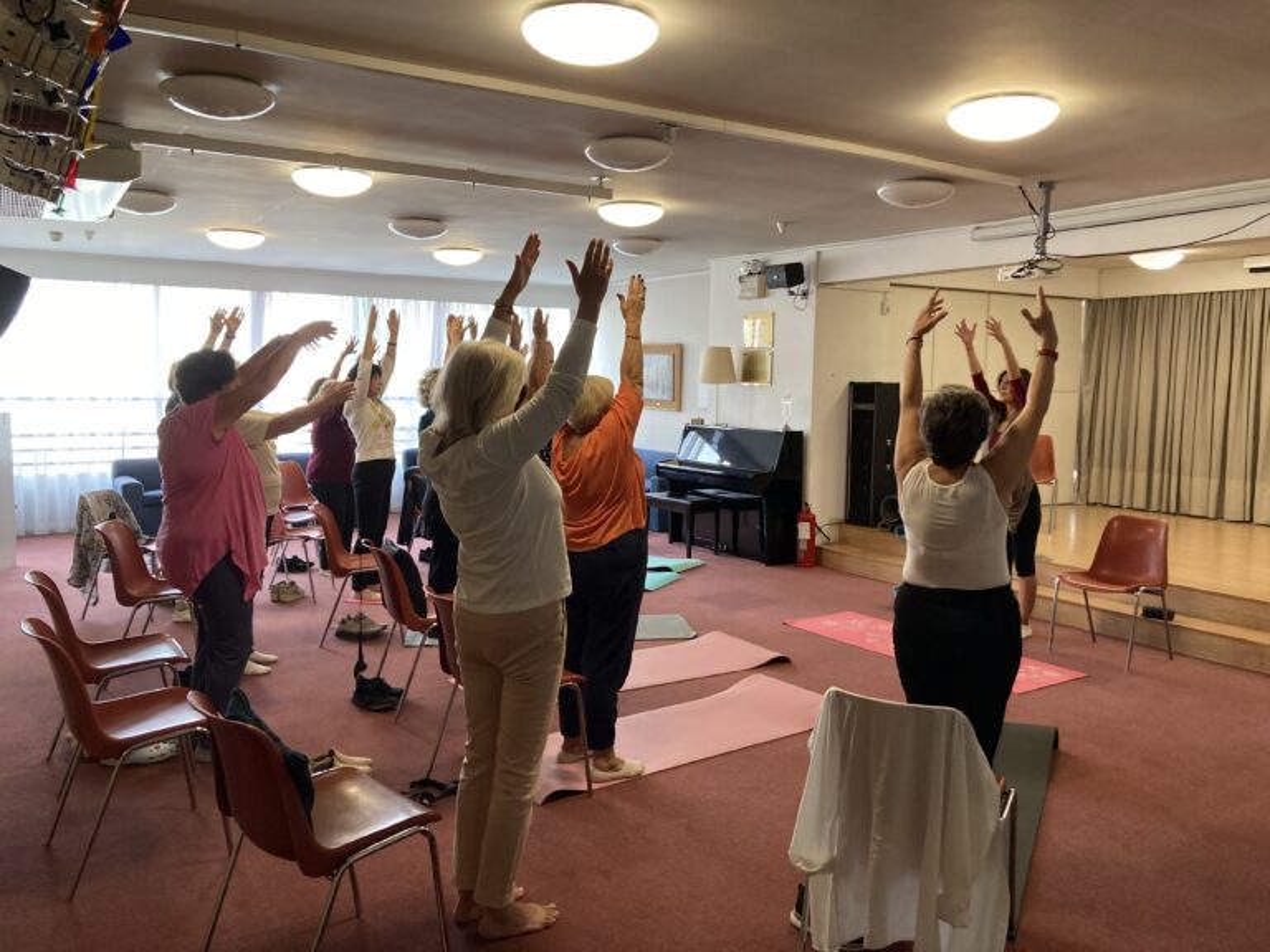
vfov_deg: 49.7
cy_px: 476
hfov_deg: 63.4
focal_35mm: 28
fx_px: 1027
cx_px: 635
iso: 125
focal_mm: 3.99
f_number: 1.8
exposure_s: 1/50
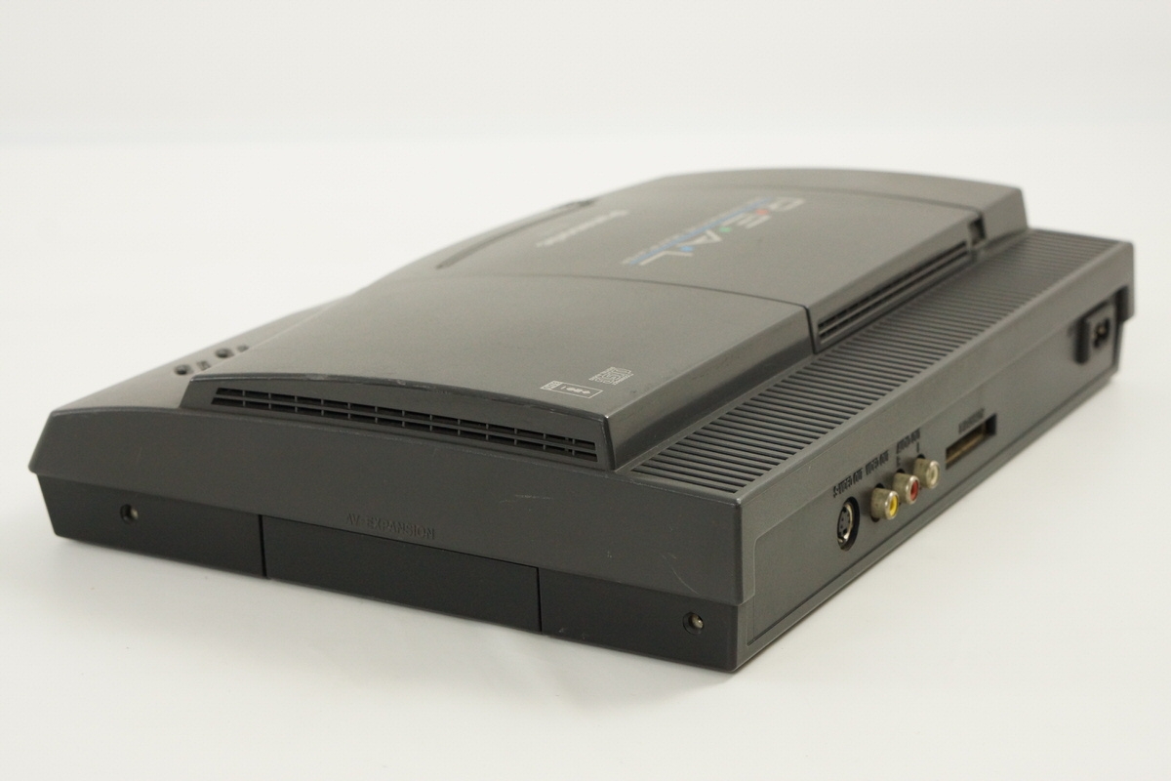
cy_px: 390
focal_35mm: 75
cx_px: 586
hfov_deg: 27.0
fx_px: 2439
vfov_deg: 18.2
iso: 1250
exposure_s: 1/80
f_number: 7.1
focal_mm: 50
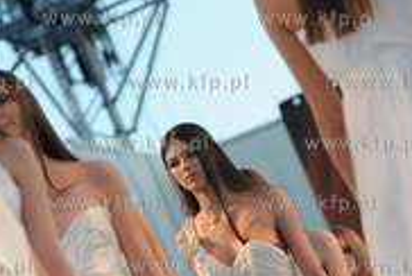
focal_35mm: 274
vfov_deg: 5.0
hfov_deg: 7.5
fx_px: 3141
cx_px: 269
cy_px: 296
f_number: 4
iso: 400
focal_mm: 125
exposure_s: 1/800
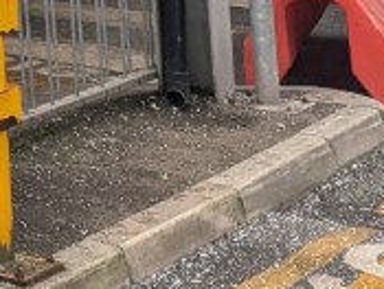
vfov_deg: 8.1
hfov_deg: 9.4
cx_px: -784
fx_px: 1823
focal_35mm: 164
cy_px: -486
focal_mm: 6.81
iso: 47
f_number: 1.85
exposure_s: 1/612
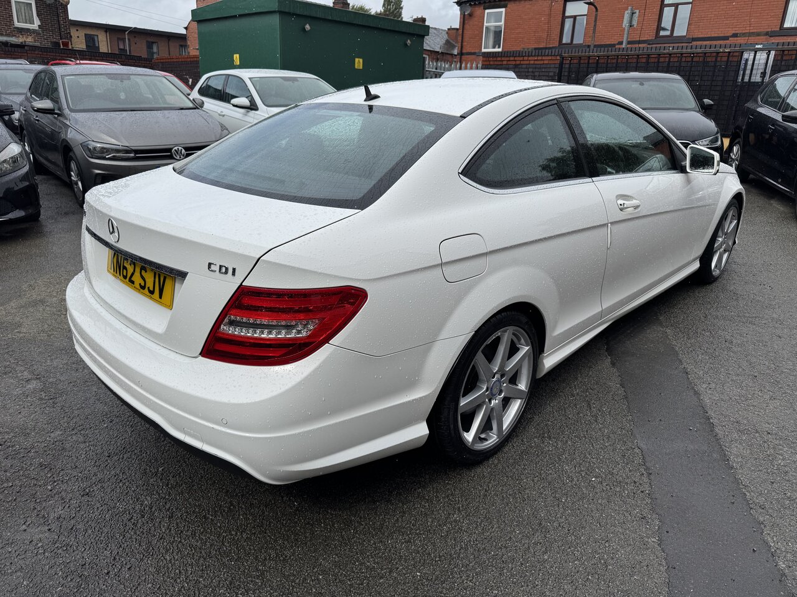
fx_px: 553
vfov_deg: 56.8
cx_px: 398
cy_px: 298
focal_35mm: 24
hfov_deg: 71.6
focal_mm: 6.76
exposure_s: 1/5348
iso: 80
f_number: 1.78
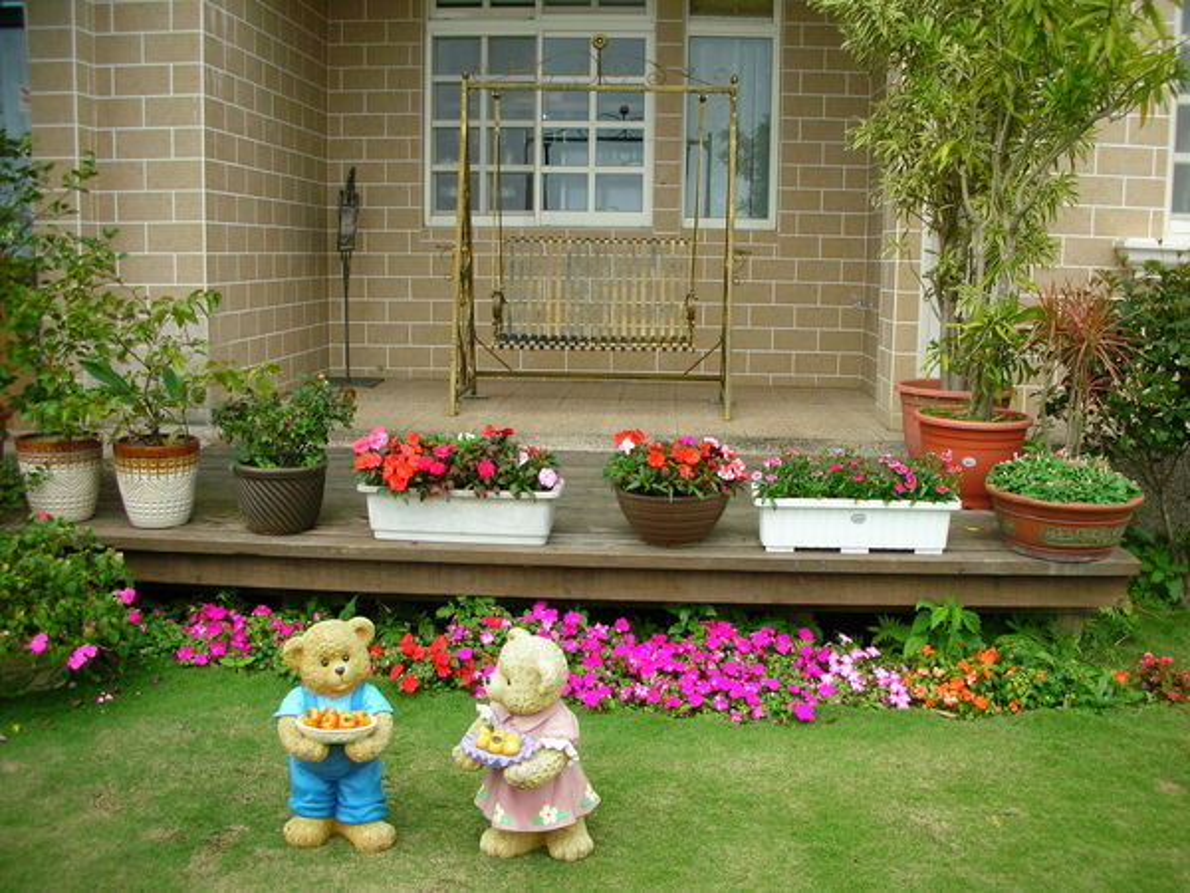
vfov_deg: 40.7
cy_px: 446
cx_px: 595
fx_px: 1203
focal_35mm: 35
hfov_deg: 52.6
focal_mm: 5.8
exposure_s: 1/53.4
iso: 50
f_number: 8.5
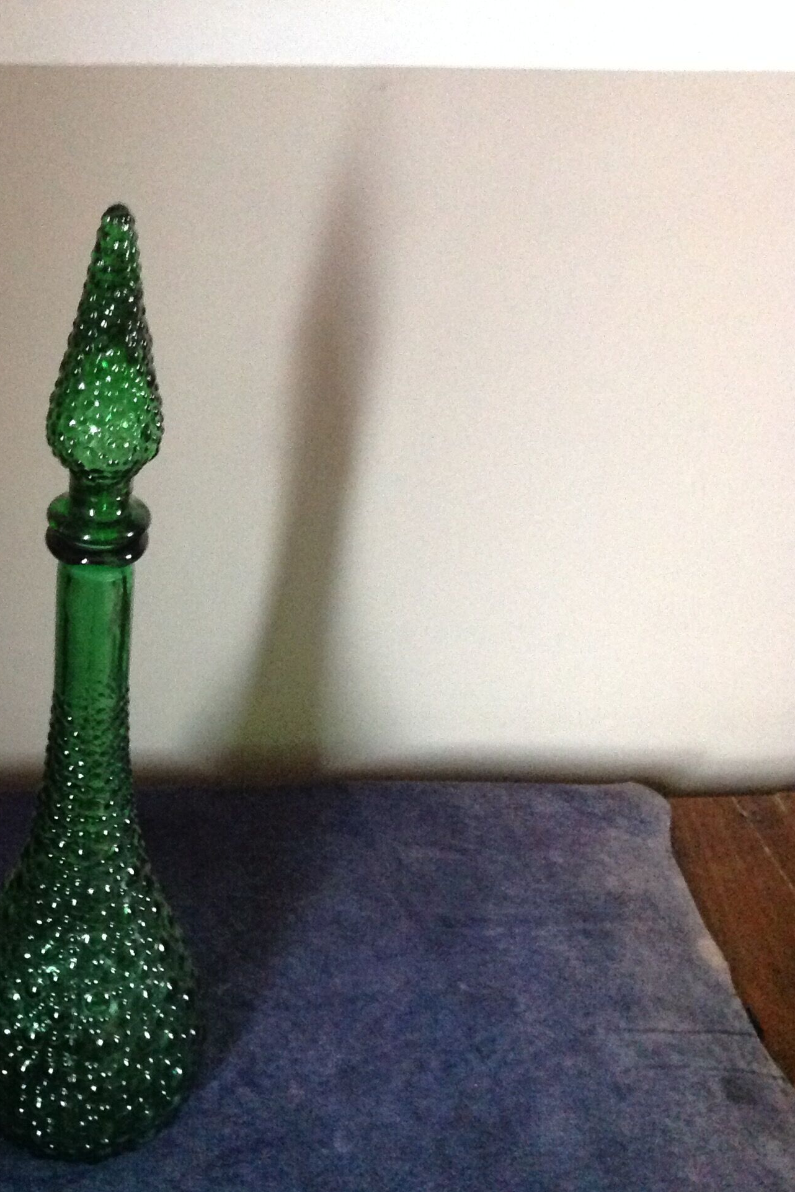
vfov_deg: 40.3
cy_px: 597
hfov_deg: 26.1
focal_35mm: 49
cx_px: 3
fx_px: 1623
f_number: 2.4
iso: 640
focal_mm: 4.28
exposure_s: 1/15
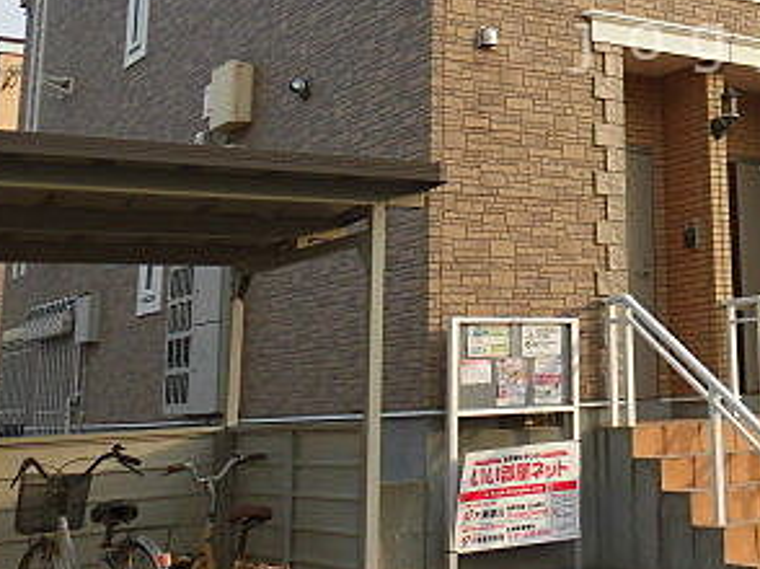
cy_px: 41
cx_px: 747
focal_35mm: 61
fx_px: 1338
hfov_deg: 29.7
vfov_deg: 23.3
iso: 100
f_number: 3.3
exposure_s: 1/400
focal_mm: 4.98
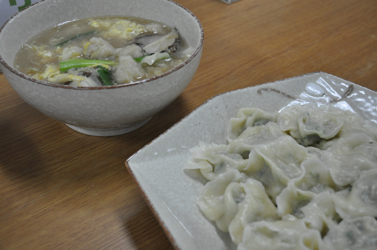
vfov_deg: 28.0
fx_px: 502
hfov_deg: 41.2
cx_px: 188
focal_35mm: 48
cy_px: 125
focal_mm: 32
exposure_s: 1/90
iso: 1000
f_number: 4.8
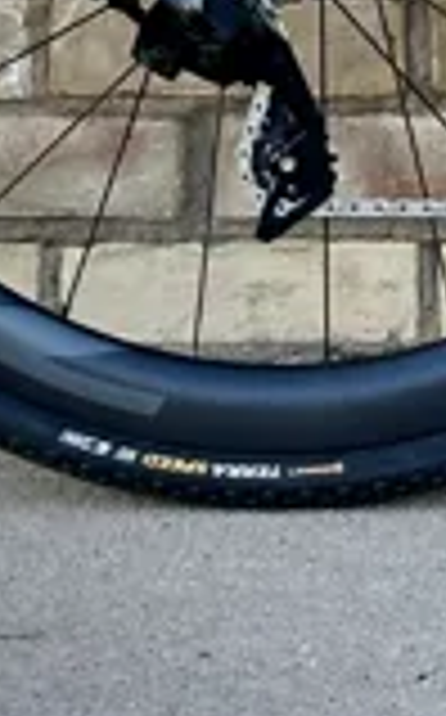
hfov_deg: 4.9
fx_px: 4992
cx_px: 1279
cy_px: -603
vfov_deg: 7.9
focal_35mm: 256
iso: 64
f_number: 1.78
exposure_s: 1/360
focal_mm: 6.86
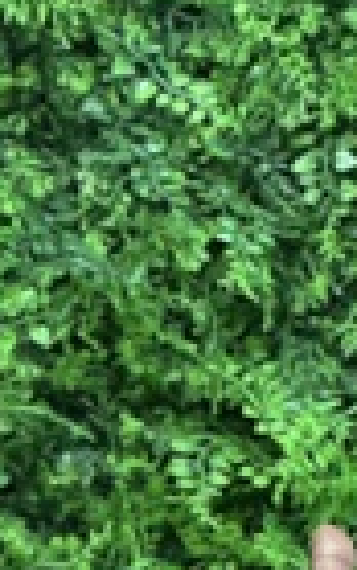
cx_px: -275
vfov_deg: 5.9
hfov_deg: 3.7
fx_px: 5474
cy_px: 689
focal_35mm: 352
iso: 400
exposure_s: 1/15
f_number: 2.8
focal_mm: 9
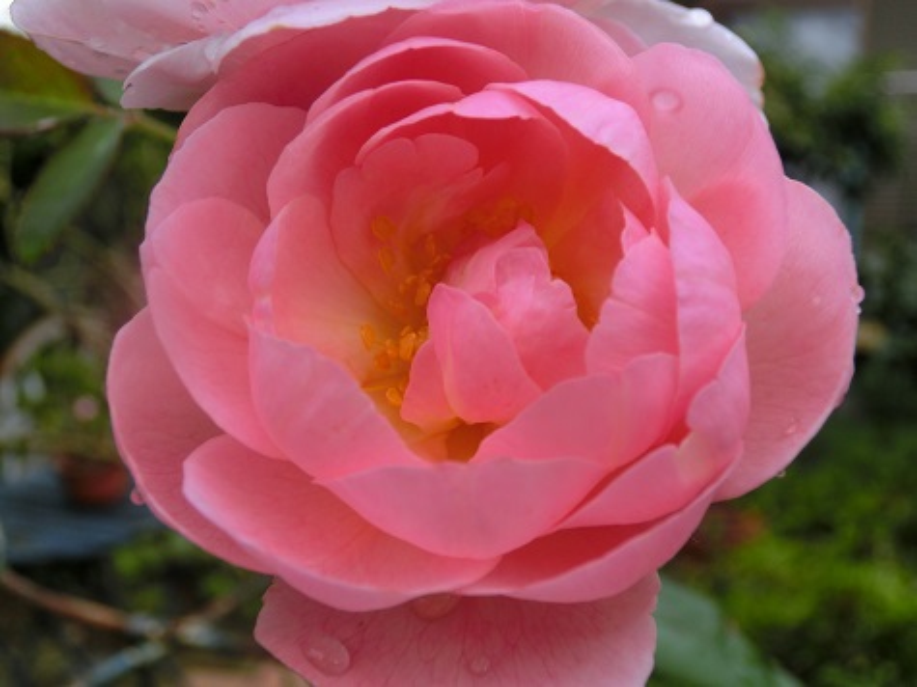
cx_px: 458
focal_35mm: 37
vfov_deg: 38.6
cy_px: 344
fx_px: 980
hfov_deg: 50.1
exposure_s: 1/200
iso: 80
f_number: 4.1
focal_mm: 6.5
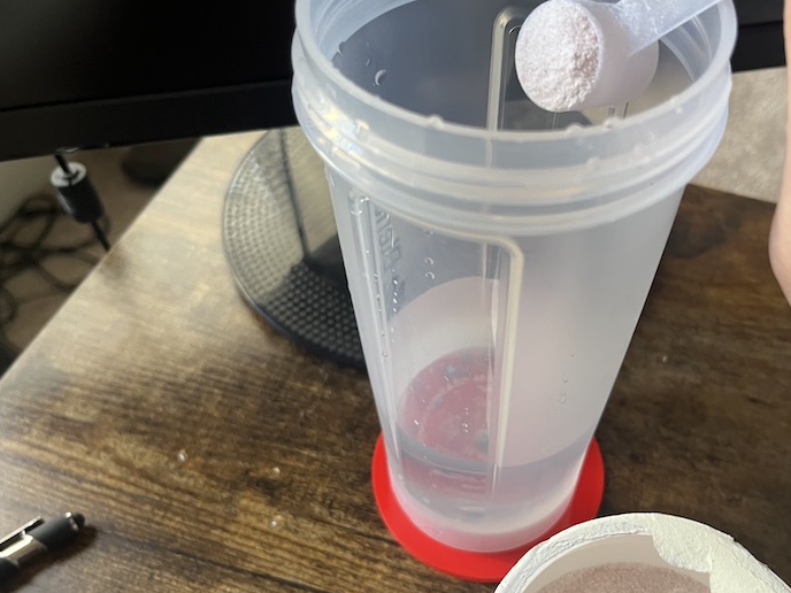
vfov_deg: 41.7
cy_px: 326
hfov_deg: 53.7
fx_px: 777
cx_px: 460
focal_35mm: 34
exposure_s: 1/60
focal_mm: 5.1
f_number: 1.6
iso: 200
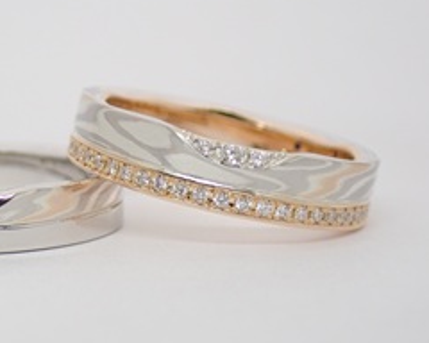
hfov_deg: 13.6
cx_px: 84
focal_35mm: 141
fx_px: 1790
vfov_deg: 11.0
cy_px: 174
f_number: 4.1
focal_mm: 13.65
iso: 200
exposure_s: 1/125
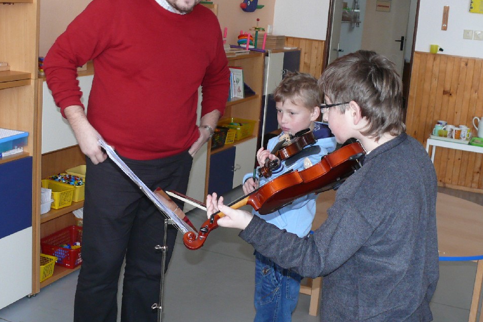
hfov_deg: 36.9
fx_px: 724
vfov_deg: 25.0
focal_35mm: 54
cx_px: 231
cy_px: 129
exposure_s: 1/30
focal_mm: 8.2
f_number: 2.8
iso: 200
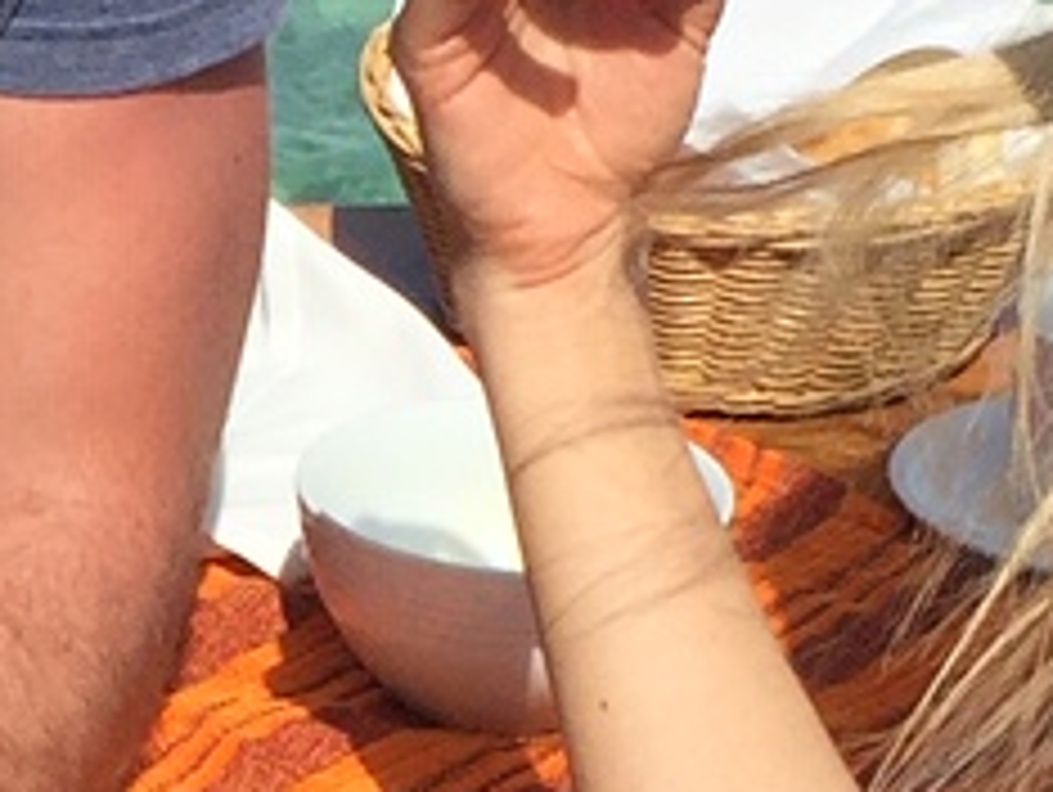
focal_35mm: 202
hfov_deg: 9.7
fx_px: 6151
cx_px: 32
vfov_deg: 7.3
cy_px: 940
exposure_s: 1/4405
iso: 32
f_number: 2.2
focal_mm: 4.15
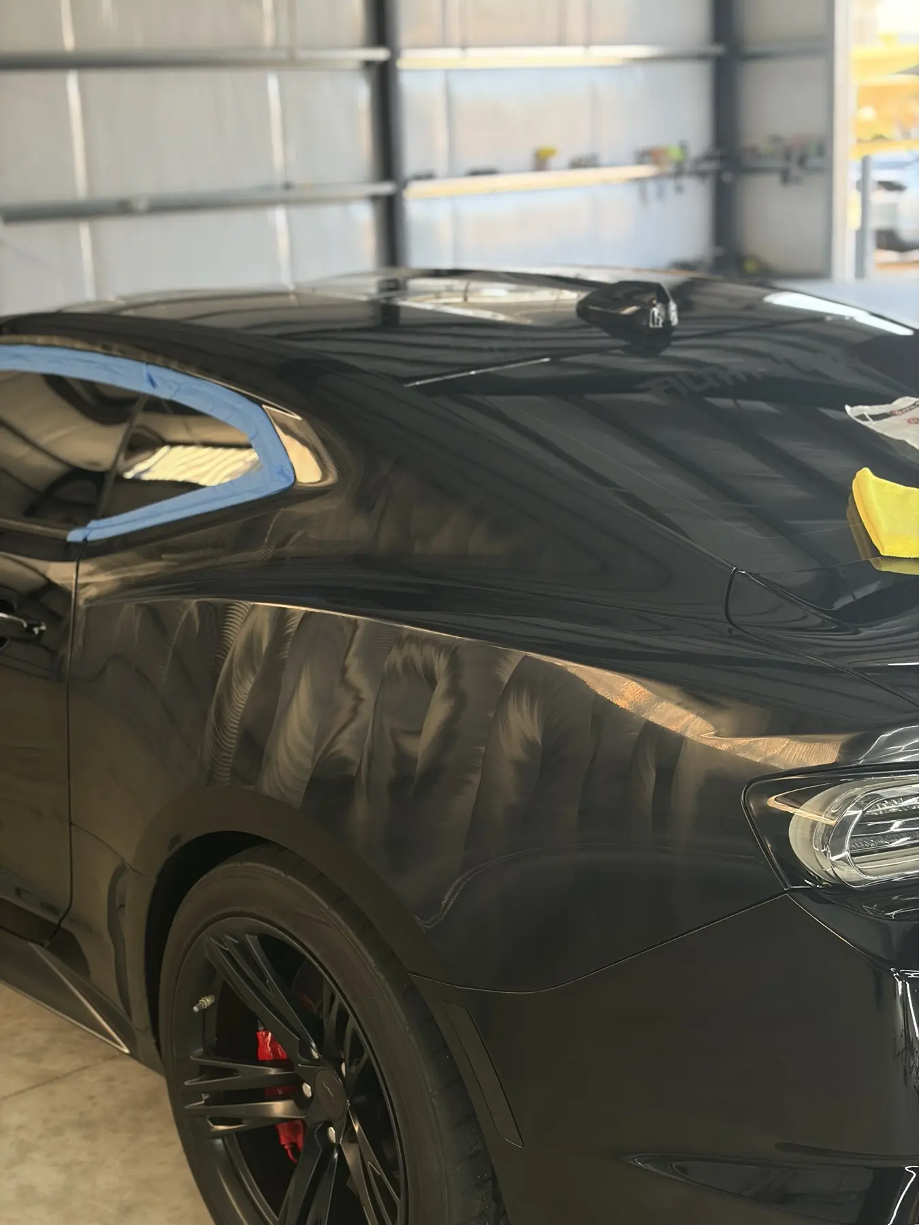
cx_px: 460
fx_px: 1841
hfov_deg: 28.0
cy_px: 612
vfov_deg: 36.8
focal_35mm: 52
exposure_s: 1/74
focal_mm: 5.96
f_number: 1.6
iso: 100
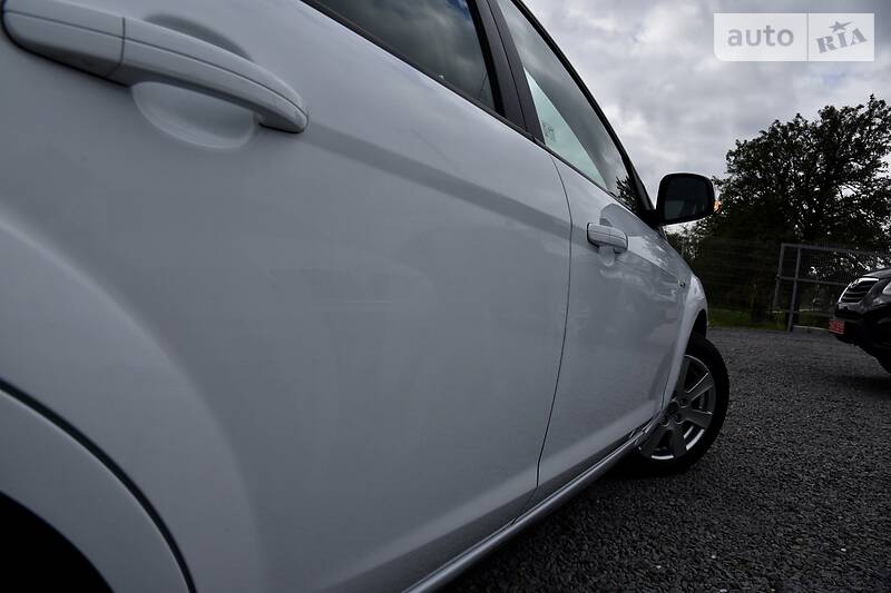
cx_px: 446
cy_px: 296
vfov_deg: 53.1
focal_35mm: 24
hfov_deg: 73.8
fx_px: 594
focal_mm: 24
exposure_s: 1/400
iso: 200
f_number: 10
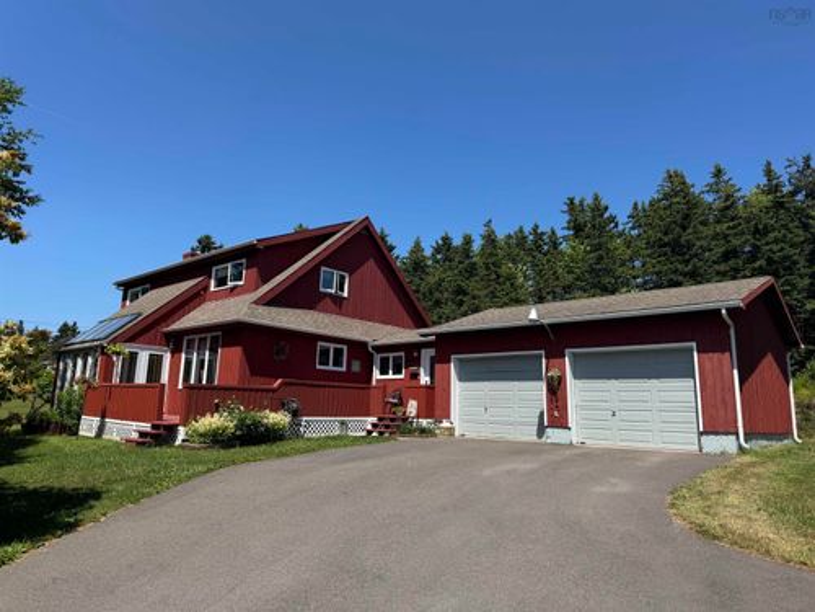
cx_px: 408
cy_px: 306
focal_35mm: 24
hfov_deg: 71.6
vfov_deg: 56.8
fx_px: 565
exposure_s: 1/4049
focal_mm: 6.76
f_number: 1.78
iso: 80
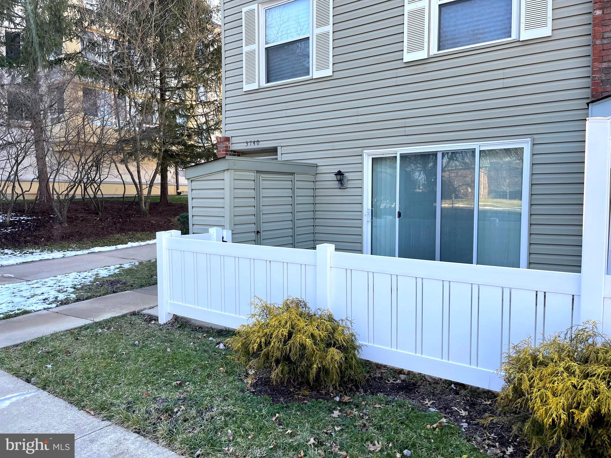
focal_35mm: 25
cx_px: 306
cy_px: 229
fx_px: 441
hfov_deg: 69.4
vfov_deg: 54.9
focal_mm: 5.1
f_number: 1.6
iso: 32
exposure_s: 1/454
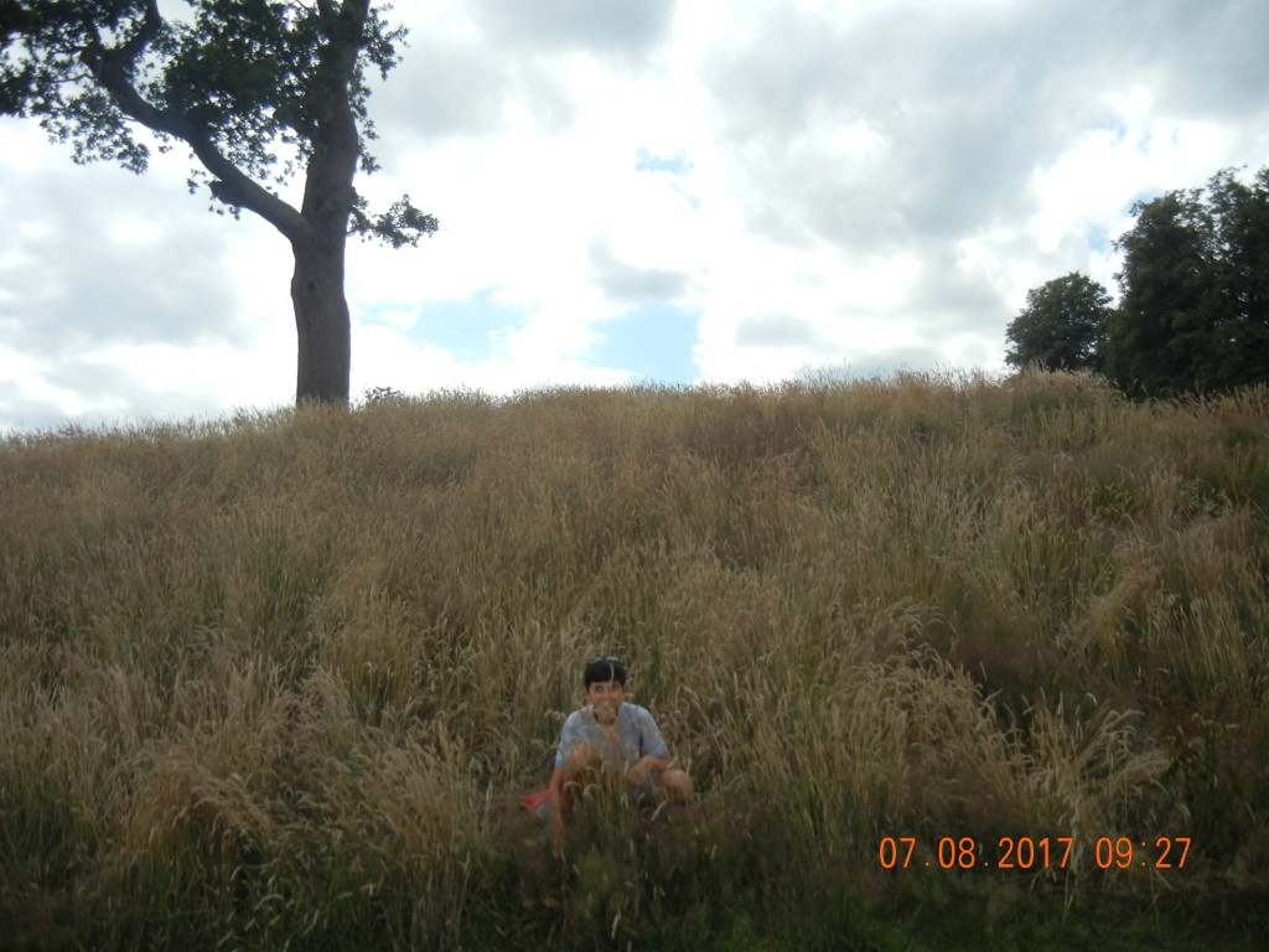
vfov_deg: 46.8
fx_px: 1100
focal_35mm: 30
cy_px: 476
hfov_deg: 60.0
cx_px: 634
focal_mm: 5.4
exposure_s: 1/451
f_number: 7
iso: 160
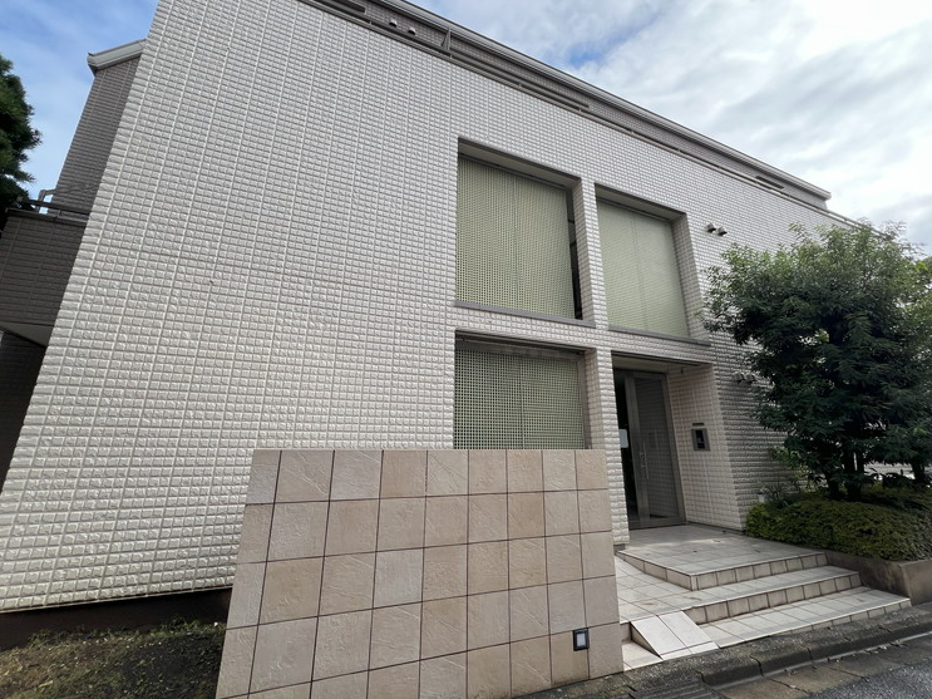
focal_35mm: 14
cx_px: 469
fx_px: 377
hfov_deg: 102.1
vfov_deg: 85.6
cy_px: 328
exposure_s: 1/867
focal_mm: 1.57
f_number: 1.8
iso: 32
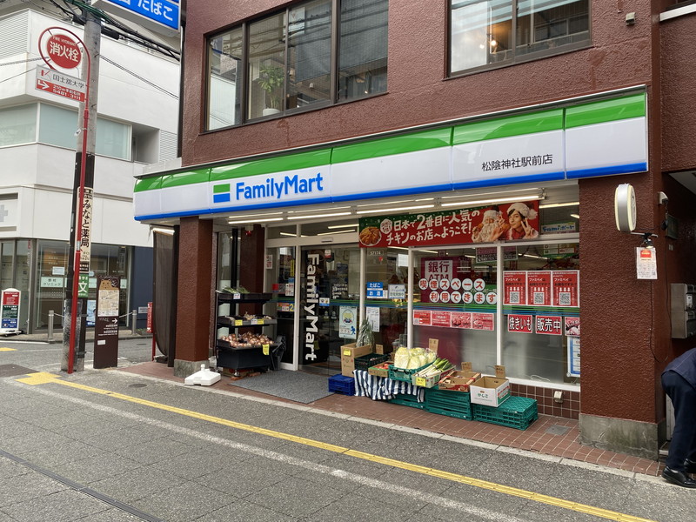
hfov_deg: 67.3
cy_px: 261
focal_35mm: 26
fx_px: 523
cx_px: 348
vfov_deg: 53.1
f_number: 1.8
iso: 32
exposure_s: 1/229
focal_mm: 4.25
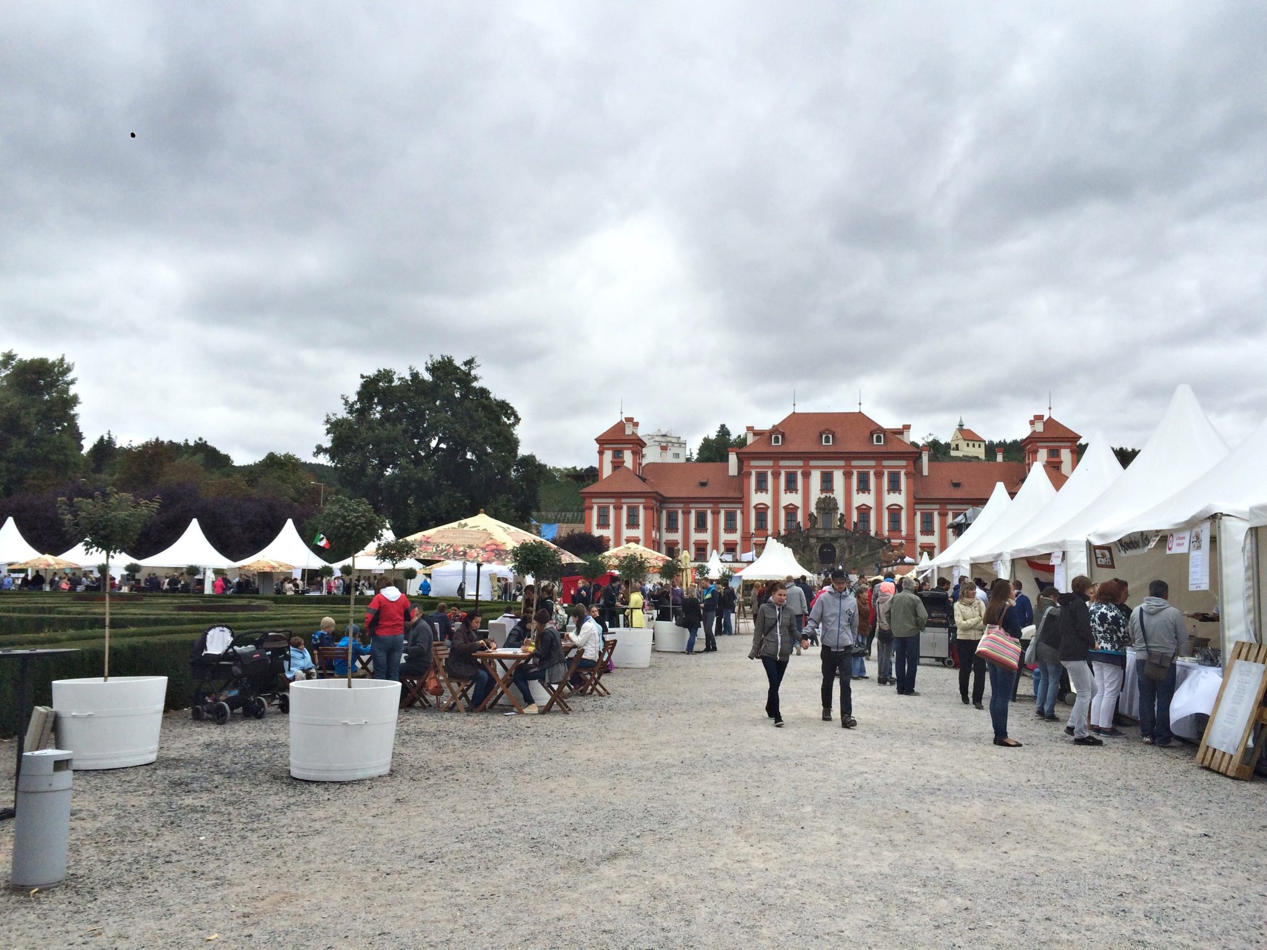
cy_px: 475
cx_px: 634
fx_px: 1061
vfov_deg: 48.2
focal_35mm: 29
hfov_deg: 61.7
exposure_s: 1/1282
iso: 32
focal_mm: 4.15
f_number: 2.2
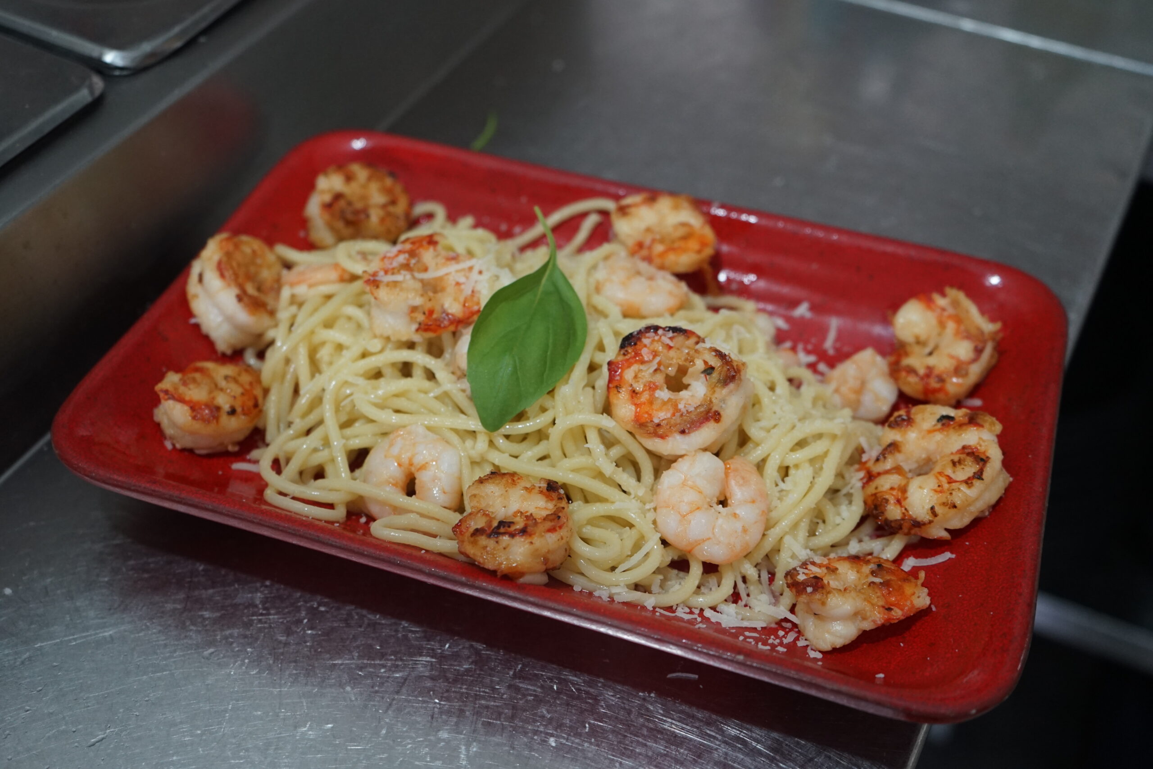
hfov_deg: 48.5
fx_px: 1281
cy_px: 384
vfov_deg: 33.4
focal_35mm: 40
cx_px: 576
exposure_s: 1/60
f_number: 4
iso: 1600
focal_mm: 40
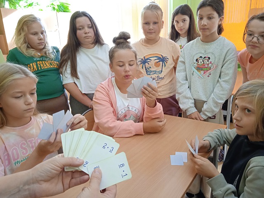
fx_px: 214
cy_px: 99
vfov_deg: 49.7
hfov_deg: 63.4
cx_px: 132
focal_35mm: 28
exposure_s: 1/33.3
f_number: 2.2
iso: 365
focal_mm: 3.43
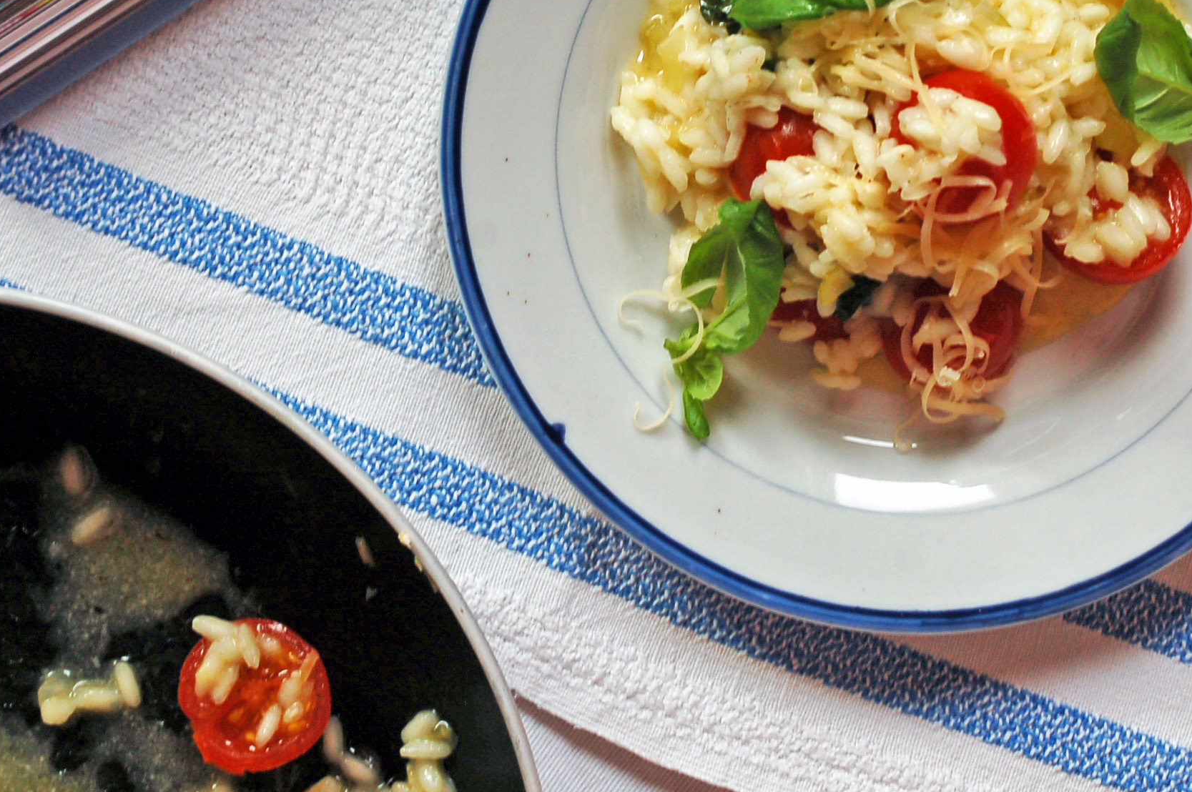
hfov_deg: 13.8
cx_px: 599
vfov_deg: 9.2
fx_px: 4925
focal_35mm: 149
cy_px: 123
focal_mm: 55
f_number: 7.1
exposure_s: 1/40
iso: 200
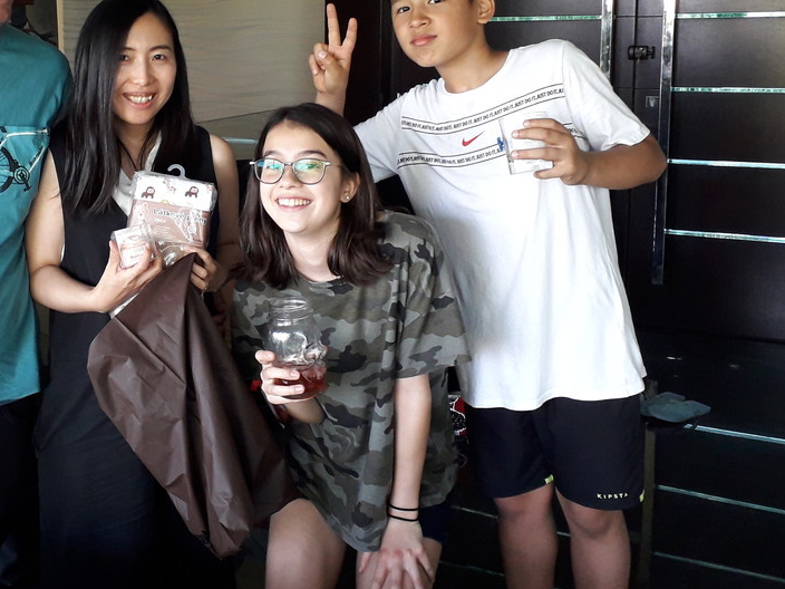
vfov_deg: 31.2
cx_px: 175
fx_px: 1043
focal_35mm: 46
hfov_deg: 39.8
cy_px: 177
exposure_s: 1/50
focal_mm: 3.6
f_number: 1.9
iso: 160
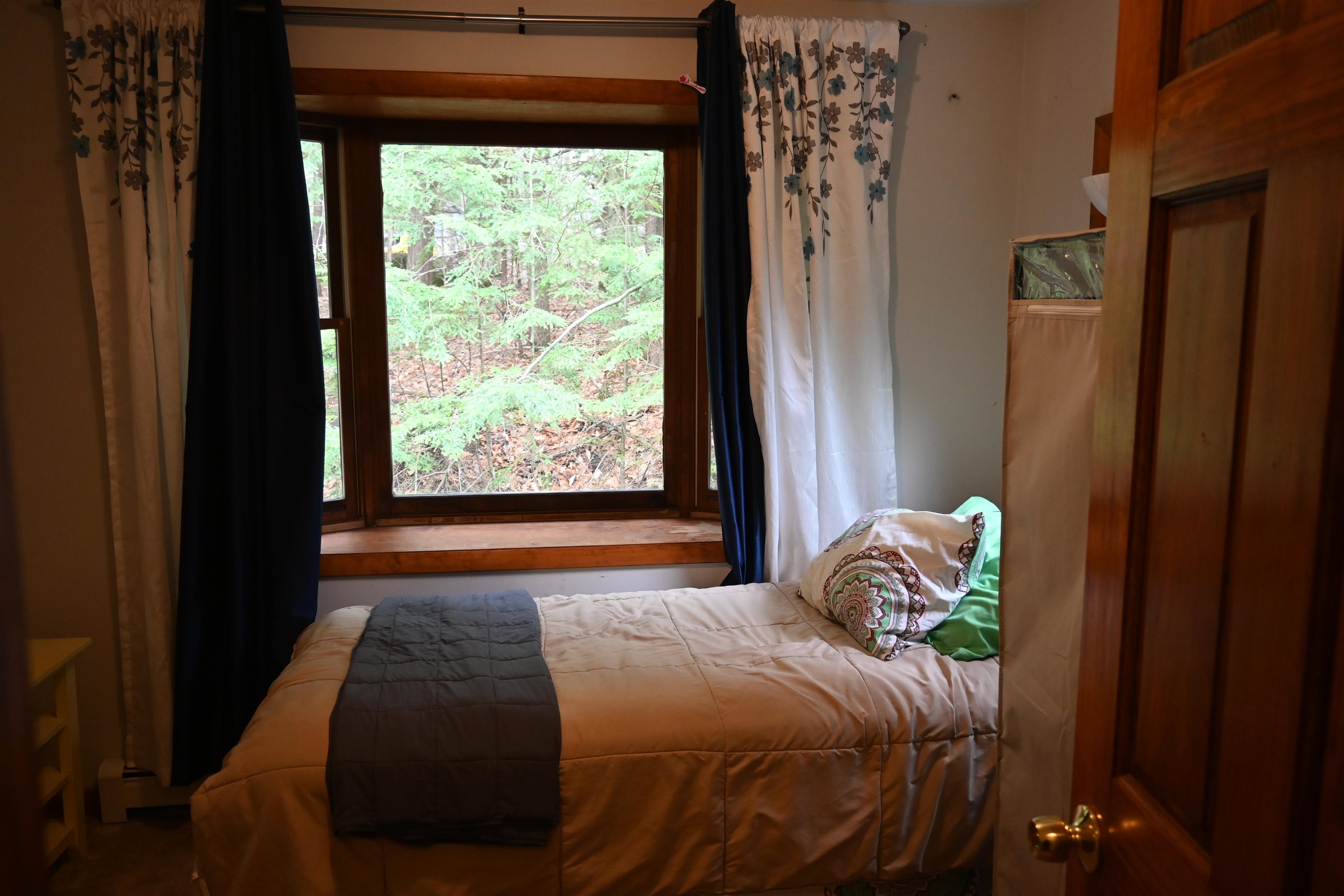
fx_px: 1036
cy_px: 448
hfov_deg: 65.9
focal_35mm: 28
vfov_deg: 46.8
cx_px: 672
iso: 1000
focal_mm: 18.5
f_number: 3.8
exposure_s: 1/125
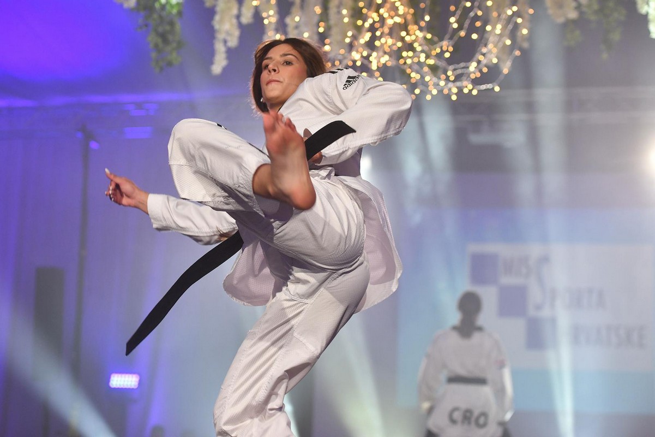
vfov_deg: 19.4
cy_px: 218
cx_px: 328
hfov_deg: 28.9
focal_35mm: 70
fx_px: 1273
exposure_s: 1/400
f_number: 5
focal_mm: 70
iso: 1000
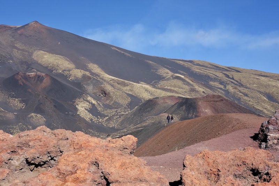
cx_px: 140
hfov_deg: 47.4
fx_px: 318
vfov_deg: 32.6
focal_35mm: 41
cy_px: 93
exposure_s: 1/420
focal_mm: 27
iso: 200
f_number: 7.1
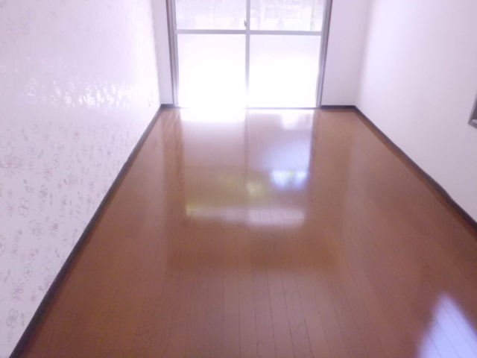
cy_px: 179
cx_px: 238
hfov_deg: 67.3
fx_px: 358
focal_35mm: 26
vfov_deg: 53.1
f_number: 2.8
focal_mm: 4.7
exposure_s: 1/60
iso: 400
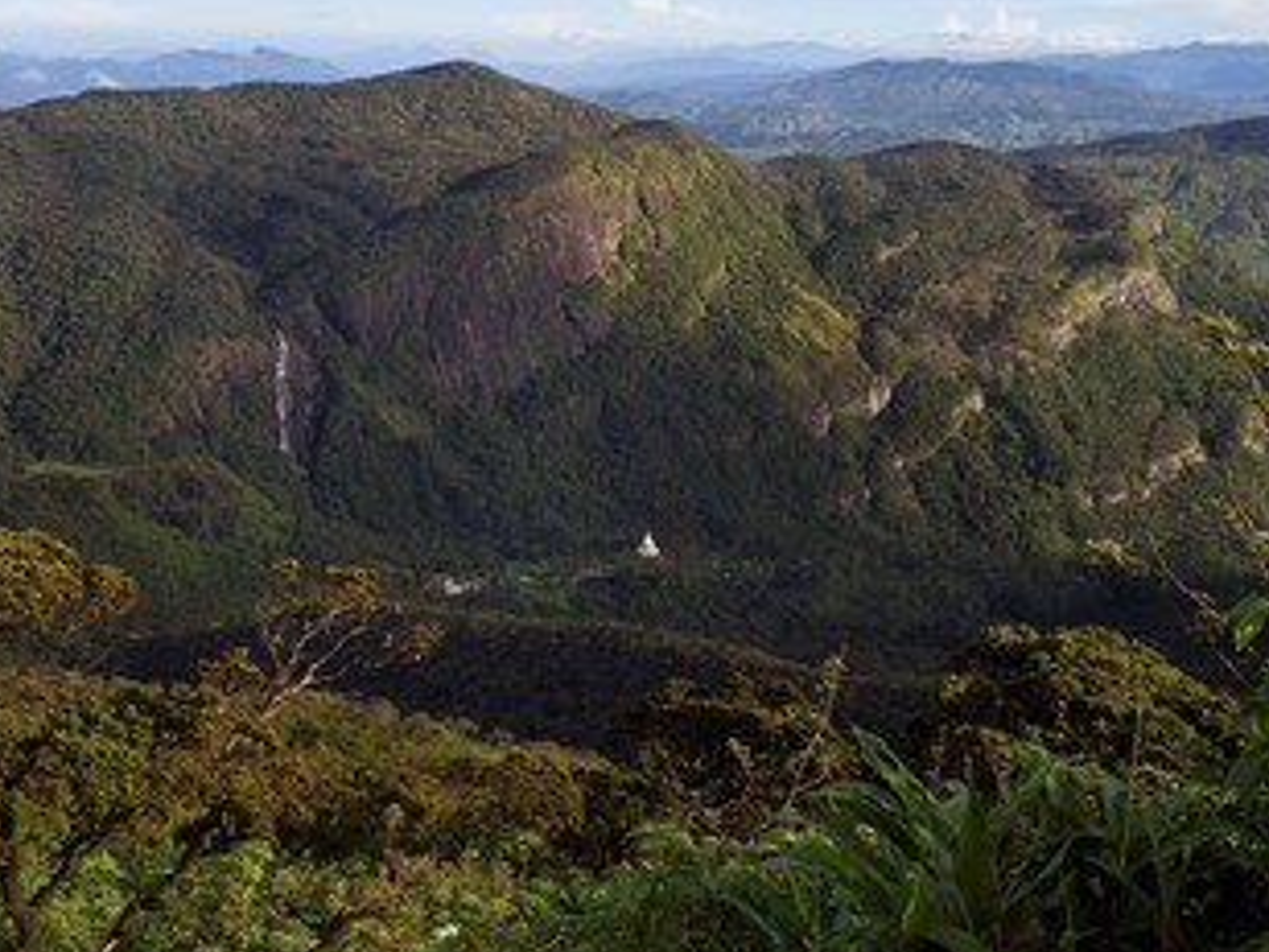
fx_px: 1393
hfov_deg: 49.0
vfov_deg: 37.6
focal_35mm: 38
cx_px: 622
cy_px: 408
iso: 200
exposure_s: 1/160
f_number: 10
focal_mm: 29
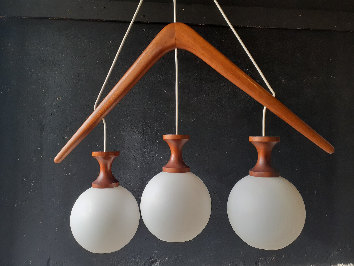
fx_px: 276
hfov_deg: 65.3
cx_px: 177
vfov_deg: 51.4
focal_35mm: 27
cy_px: 133
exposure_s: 1/100
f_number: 1.9
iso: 80
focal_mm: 3.6
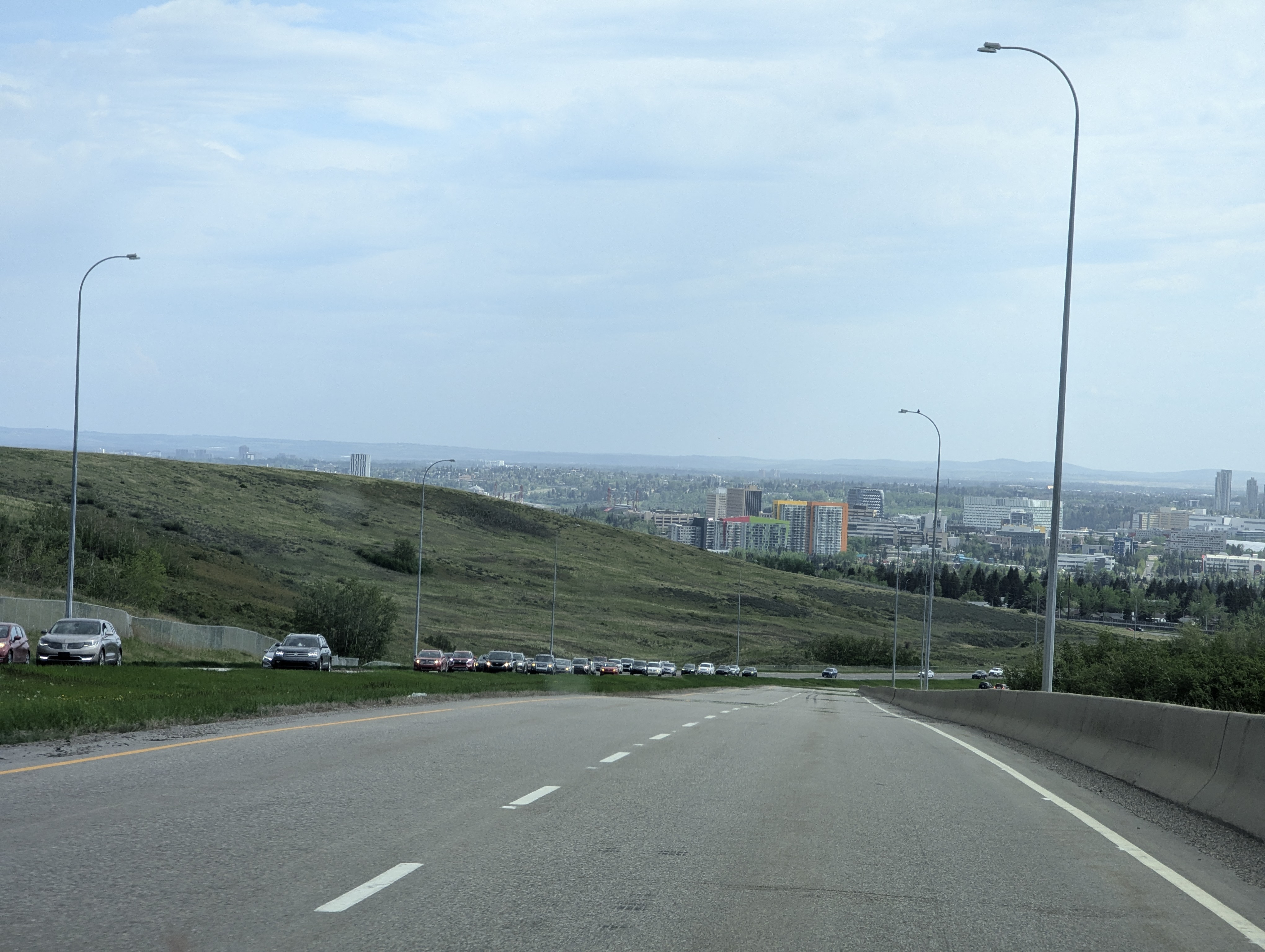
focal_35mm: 106
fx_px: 3879
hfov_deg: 18.5
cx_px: 632
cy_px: 476
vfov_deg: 14.0
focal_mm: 19
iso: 39
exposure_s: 1/351
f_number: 3.5
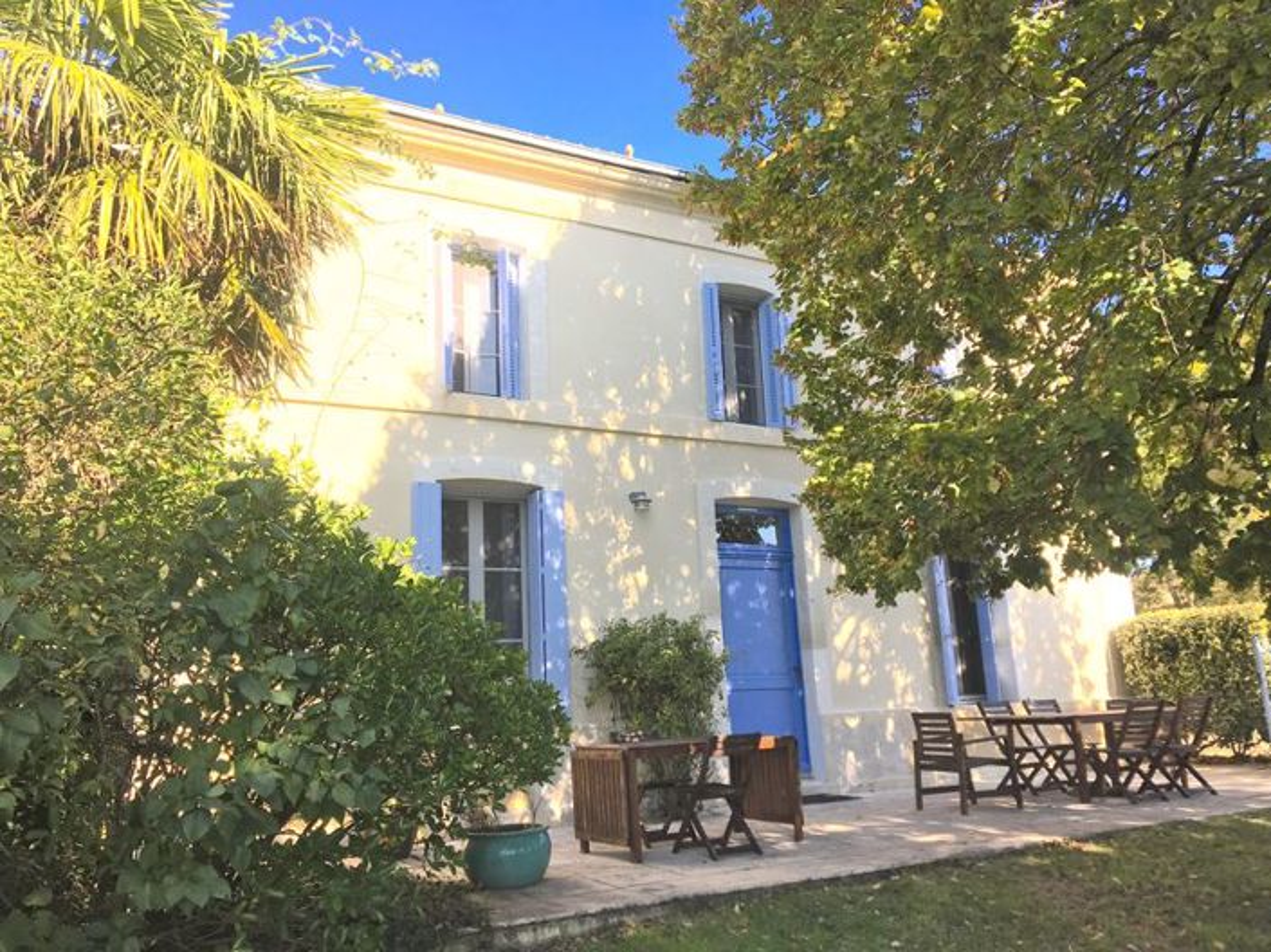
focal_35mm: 29
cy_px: 476
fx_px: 1064
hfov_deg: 61.7
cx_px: 636
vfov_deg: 48.2
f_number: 2.2
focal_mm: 4.15
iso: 25
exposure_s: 1/739
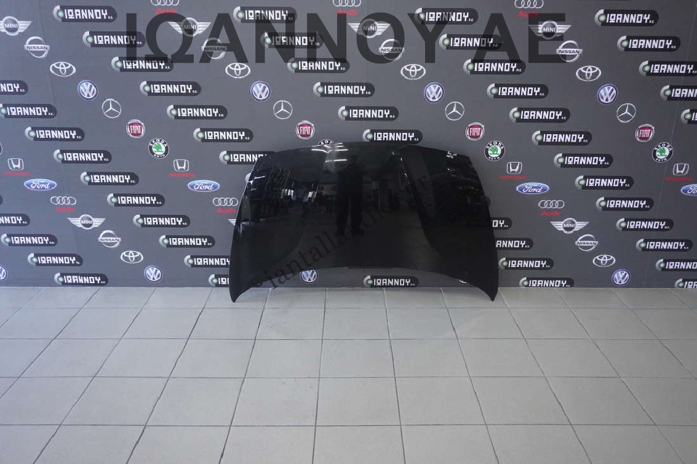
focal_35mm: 30
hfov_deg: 62.0
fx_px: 580
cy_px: 232
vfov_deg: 43.6
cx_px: 348
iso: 4000
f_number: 4
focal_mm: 20
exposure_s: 1/160
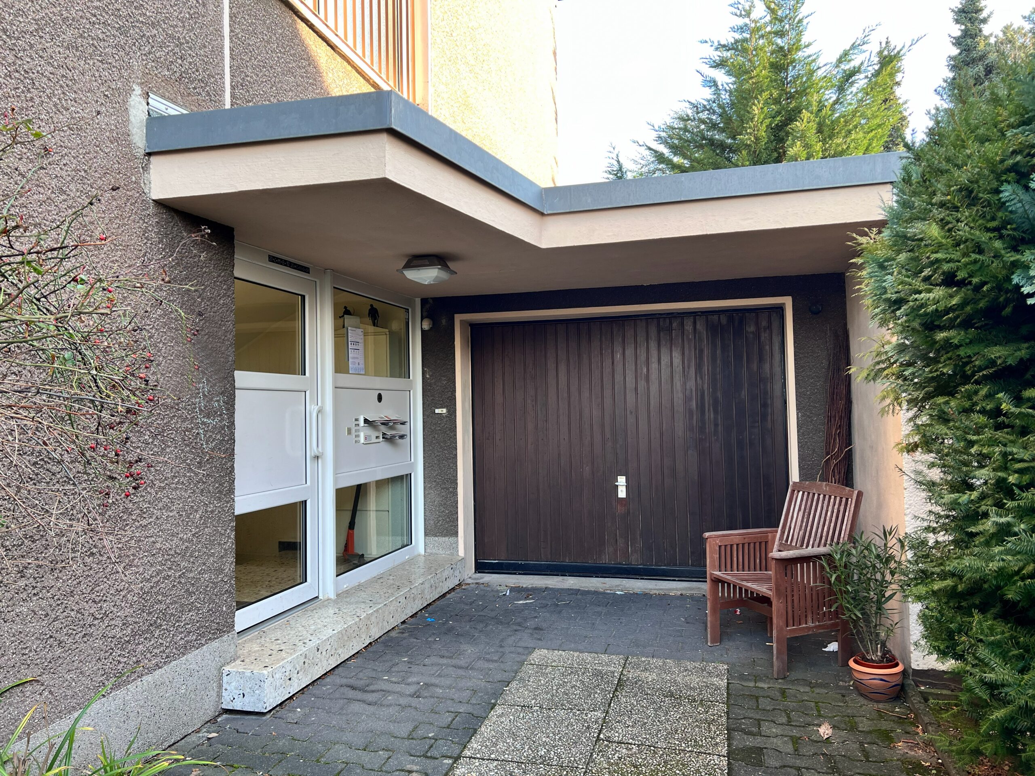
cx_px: 518
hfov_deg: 67.3
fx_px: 777
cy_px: 388
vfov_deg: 53.1
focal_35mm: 26
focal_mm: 5.7
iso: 40
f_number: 1.5
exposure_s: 1/121
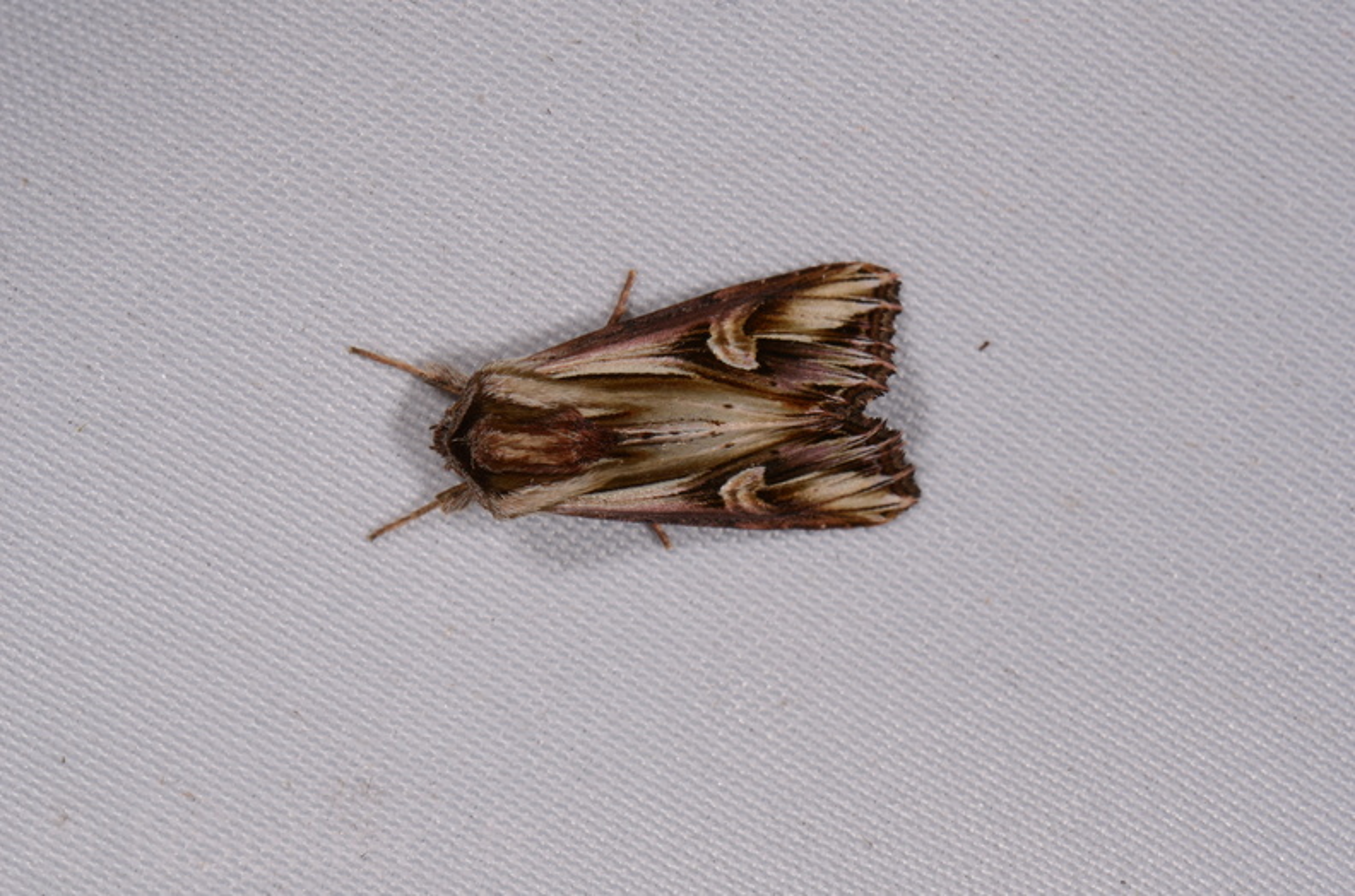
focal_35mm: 128
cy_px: 448
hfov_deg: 16.1
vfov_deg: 10.7
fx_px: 4787
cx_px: 678
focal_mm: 85
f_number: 25
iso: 100
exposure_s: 1/60
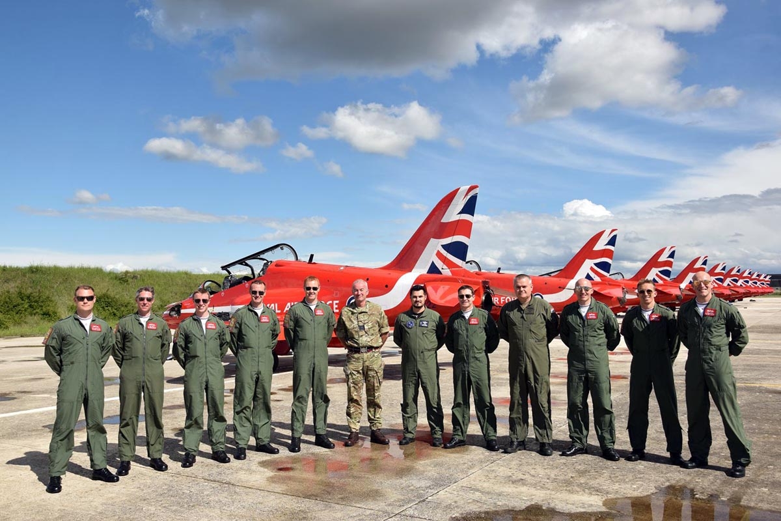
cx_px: 390
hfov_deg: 59.5
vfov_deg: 41.7
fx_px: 683
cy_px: 260
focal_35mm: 32
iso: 100
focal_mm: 21
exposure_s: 1/320
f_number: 9
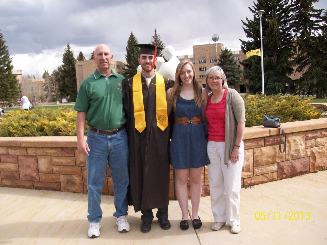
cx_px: 164
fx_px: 321
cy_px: 122
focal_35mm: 34
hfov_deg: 54.0
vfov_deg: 41.8
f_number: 2.8
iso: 64
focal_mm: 5.7
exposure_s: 1/478
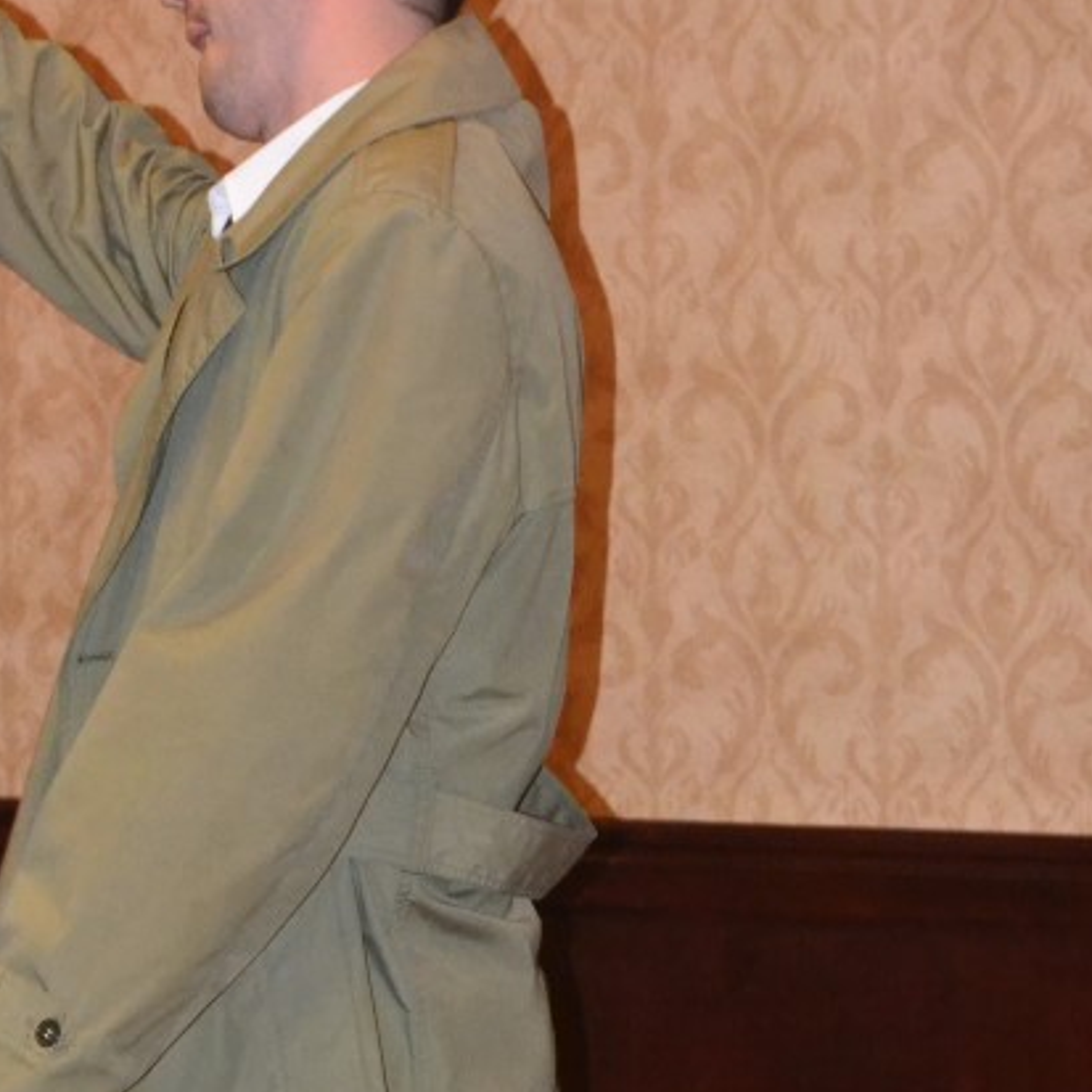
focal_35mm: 178
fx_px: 6353
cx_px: 204
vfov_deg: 9.8
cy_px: 1034
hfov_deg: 9.8
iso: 3200
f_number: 7.1
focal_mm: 50
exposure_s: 1/60
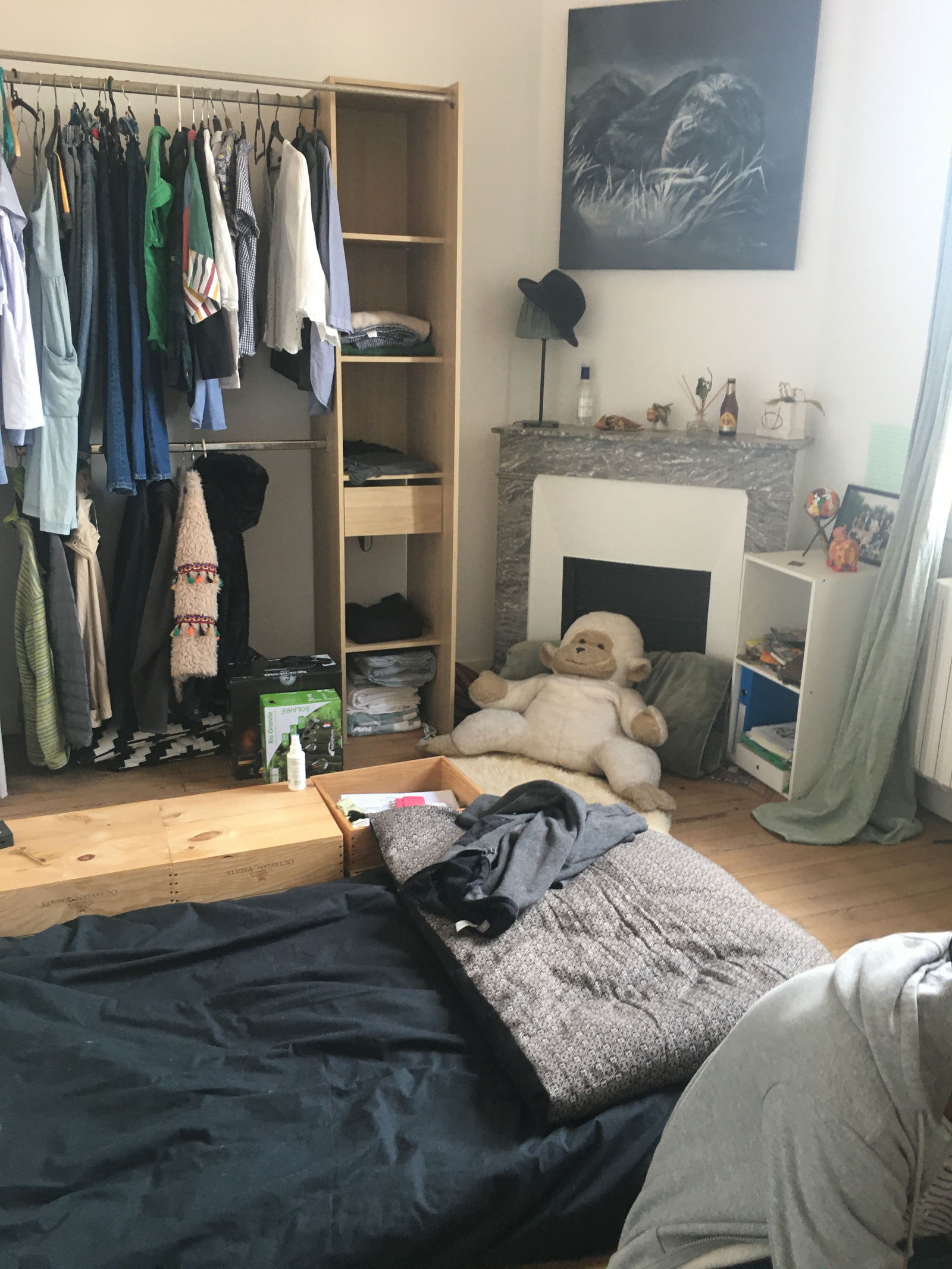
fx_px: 1063
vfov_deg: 61.7
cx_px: 476
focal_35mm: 29
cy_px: 634
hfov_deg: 48.2
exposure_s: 1/33
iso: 100
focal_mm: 4.15
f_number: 2.2
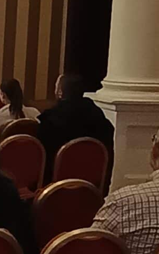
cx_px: -367
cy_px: 95
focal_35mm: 90
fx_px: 623
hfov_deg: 9.7
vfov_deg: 23.0
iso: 342
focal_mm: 1.65
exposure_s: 1/50
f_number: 2.2
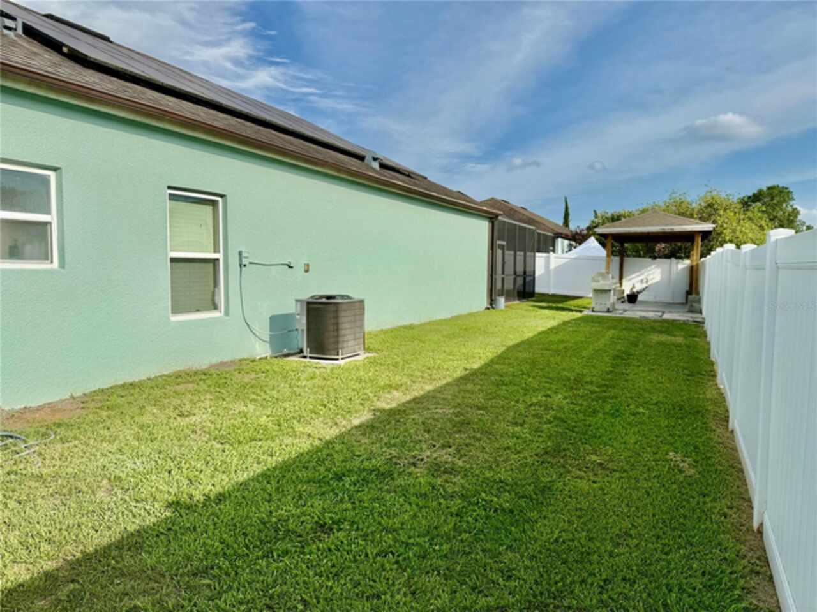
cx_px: 408
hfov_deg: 71.6
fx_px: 566
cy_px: 306
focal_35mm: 24
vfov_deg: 56.8
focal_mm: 6.76
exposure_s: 1/6711
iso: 80
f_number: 1.78
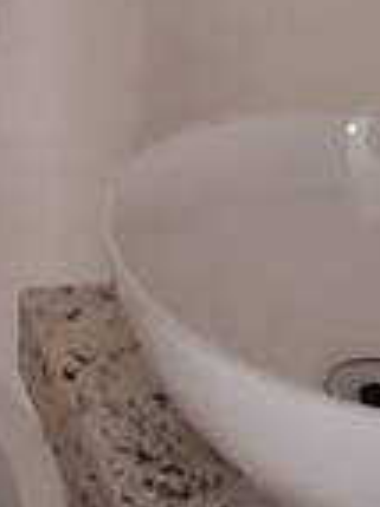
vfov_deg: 14.8
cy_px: -319
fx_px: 1774
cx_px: -199
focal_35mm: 121
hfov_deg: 11.7
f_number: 2.2
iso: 200
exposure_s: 1/33
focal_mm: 1.64
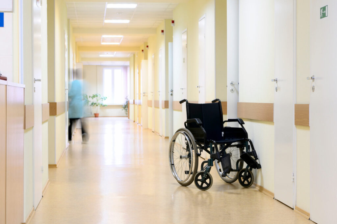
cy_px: 112
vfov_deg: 16.5
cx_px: 168
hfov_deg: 24.6
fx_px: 772
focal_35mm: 82
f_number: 5.6
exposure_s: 1/2
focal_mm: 55
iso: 200
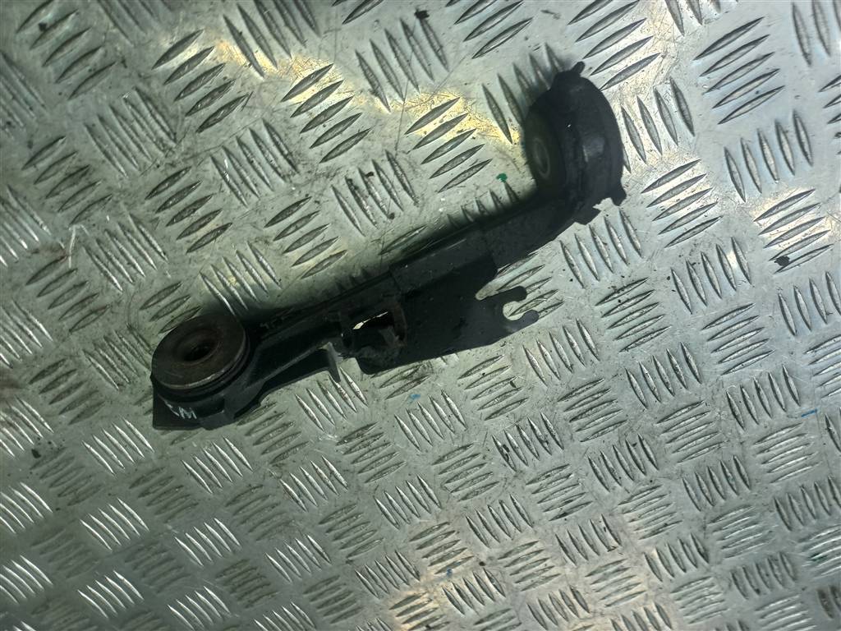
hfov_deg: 69.4
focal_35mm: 25
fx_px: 607
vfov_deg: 54.9
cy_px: 316
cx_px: 420
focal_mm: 4.6
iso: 25
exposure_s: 1/50
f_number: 1.8
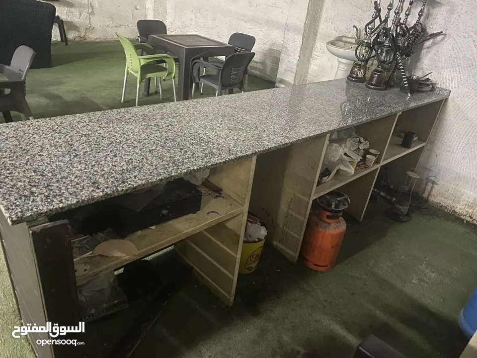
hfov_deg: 67.3
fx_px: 358
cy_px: 179
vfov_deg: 53.1
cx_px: 238
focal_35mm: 26
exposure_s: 1/20
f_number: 1.8
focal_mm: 4.25
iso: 800
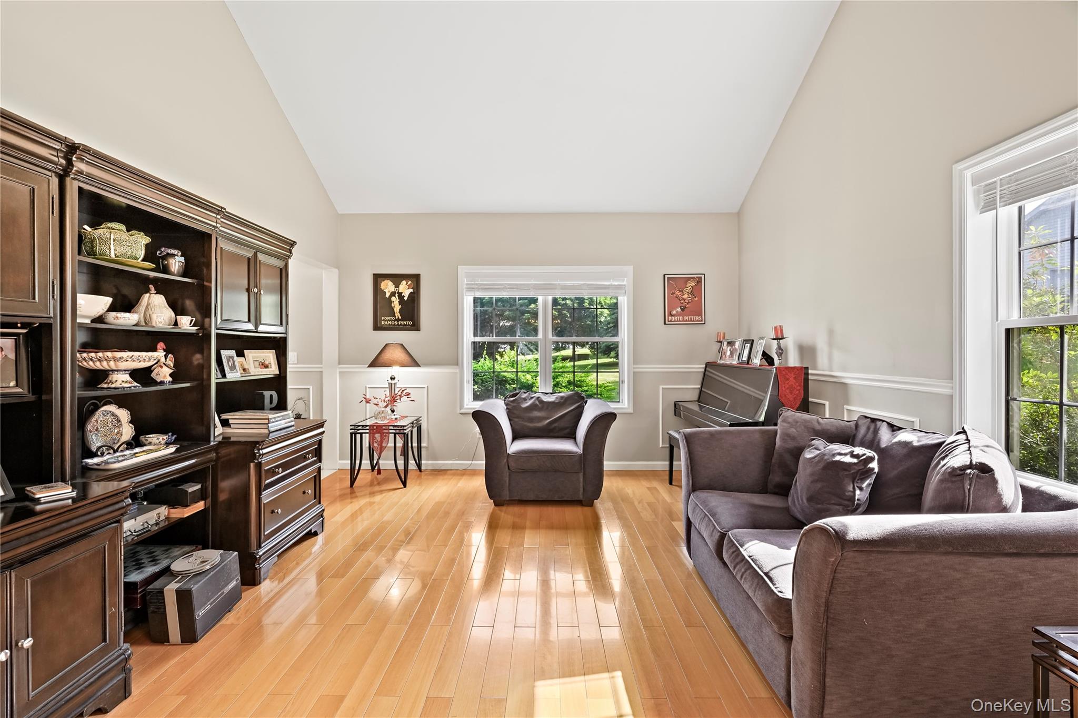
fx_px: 479
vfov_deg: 73.7
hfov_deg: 96.7
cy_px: 359
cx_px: 539
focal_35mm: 16
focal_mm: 16
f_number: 7.1
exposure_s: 1/3
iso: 500
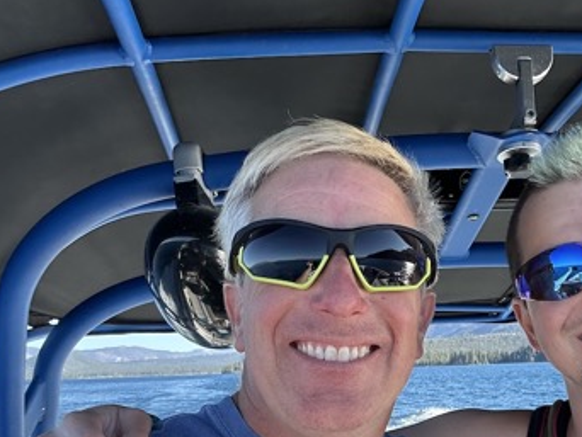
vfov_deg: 32.6
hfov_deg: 42.8
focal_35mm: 43
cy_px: 359
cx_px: 417
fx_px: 723
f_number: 1.9
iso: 25
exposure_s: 1/229
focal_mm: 2.69
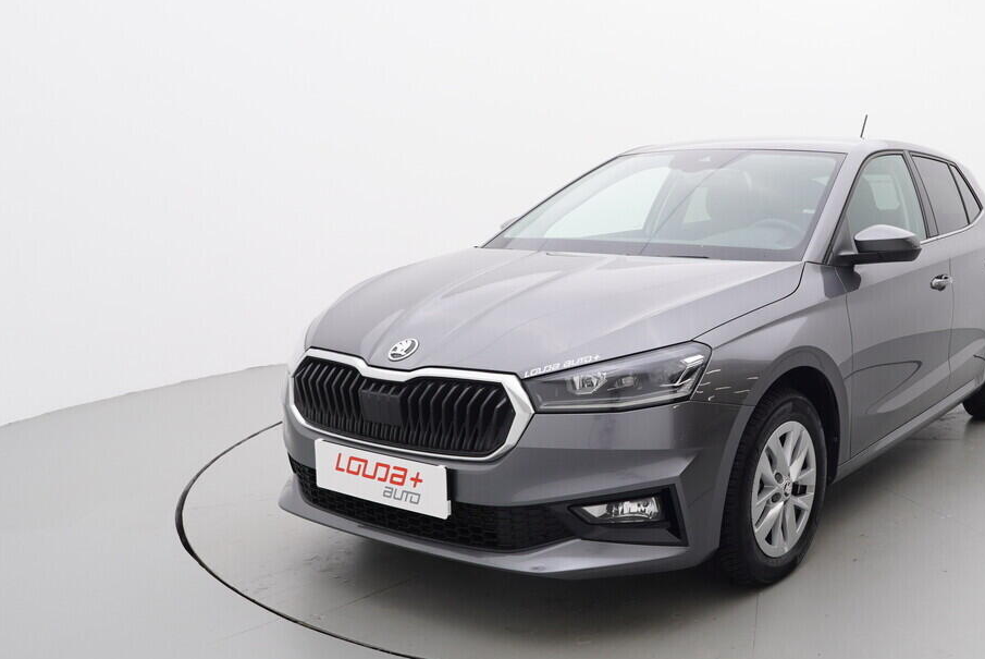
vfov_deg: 37.1
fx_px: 980
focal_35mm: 36
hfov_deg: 50.8
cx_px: 755
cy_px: 328
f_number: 5
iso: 200
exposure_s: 1/80
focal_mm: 15
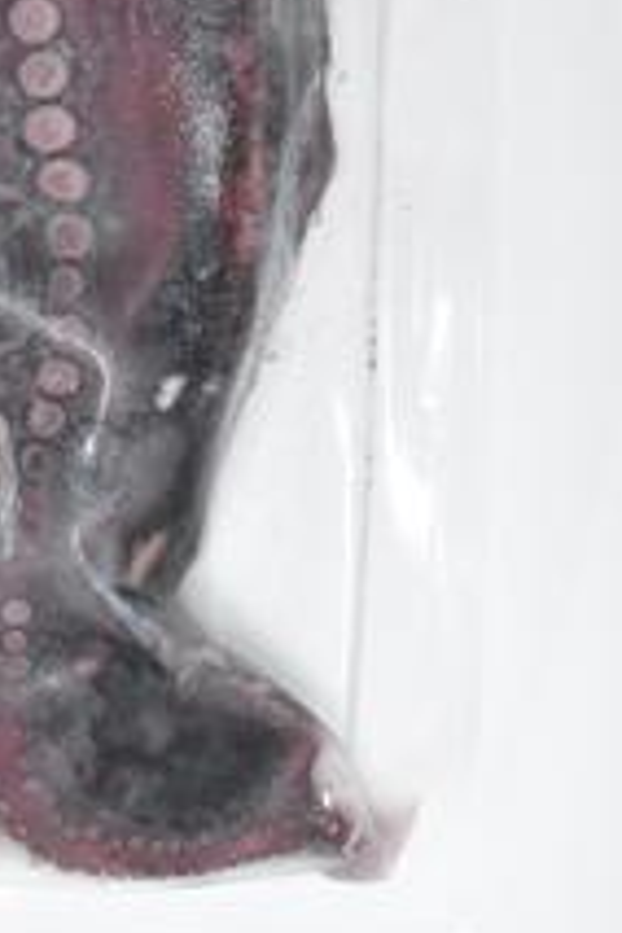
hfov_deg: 16.4
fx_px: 2099
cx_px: -44
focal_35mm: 81
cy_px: -2
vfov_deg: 24.0
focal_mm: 24
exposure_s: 1/100
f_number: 5.6
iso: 3200
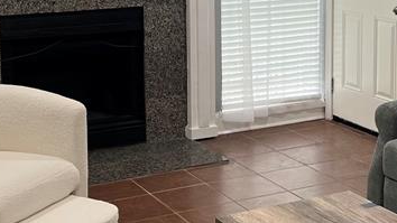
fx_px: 863
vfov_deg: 14.6
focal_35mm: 82
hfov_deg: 25.9
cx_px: 234
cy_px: 27
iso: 64
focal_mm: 5.7
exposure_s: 1/60
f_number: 1.5
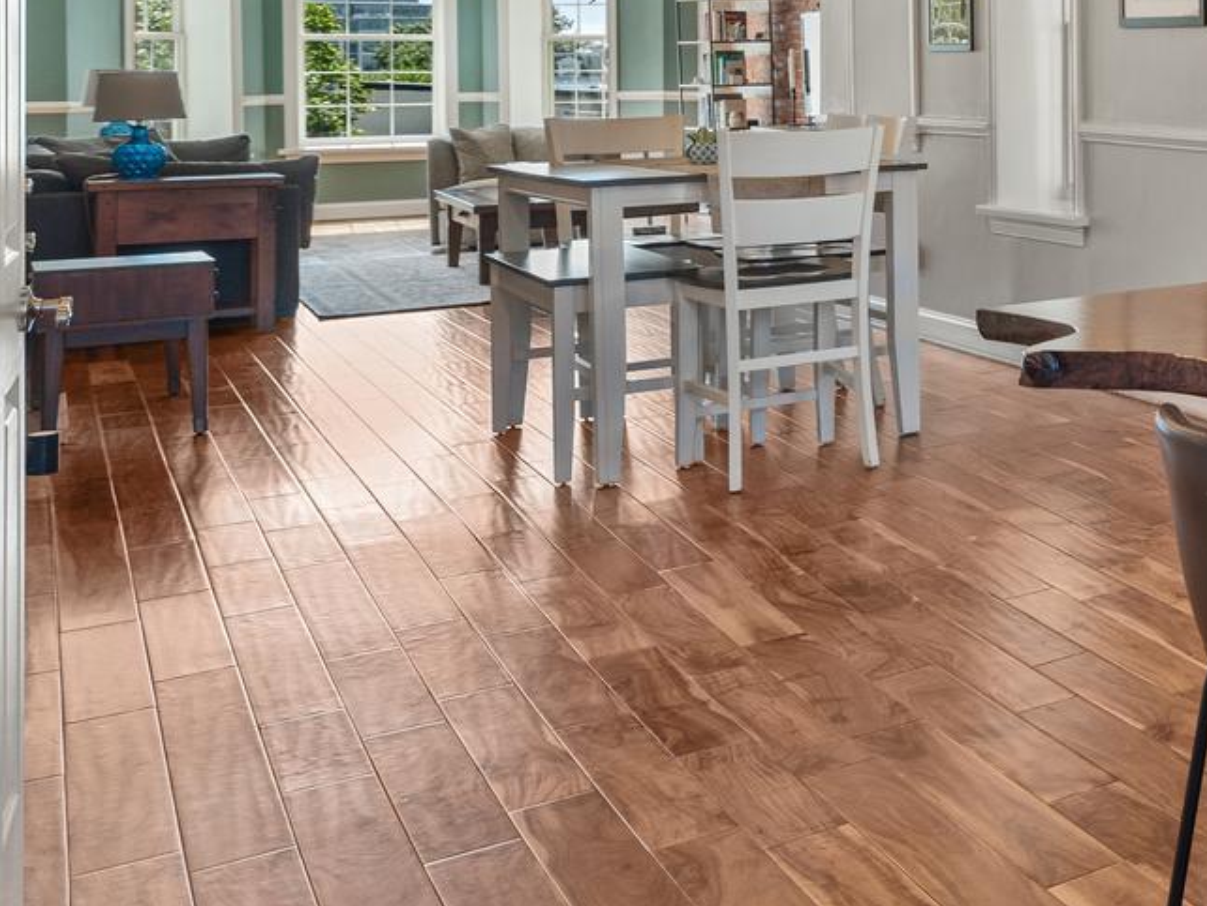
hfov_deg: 26.1
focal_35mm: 46
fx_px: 1605
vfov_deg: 29.9
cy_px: 59
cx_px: 1923
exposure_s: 1/13
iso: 800
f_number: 4.5
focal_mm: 15
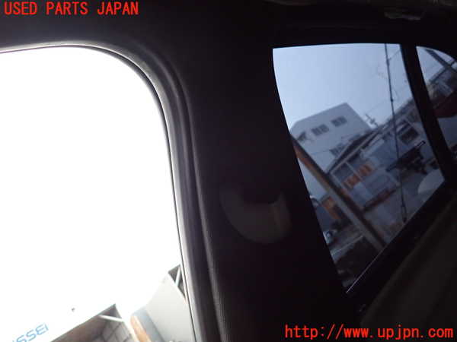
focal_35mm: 25
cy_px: 171
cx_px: 228
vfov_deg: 54.9
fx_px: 330
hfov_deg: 69.4
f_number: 2
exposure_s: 1/80
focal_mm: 4.5
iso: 500
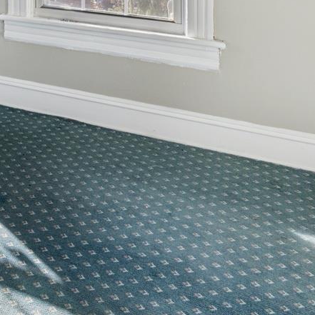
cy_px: -102
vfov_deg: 26.6
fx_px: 553
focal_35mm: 54
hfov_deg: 26.6
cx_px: -101
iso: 400
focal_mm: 15.5
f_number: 8
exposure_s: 1/60
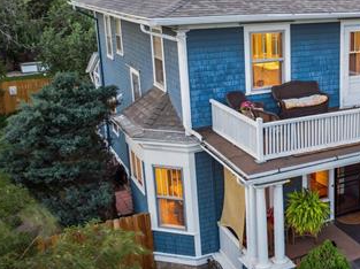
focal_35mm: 49
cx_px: 319
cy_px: 124
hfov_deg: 36.7
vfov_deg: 29.6
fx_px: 509
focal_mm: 12.3
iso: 180
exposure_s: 1/15
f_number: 2.8
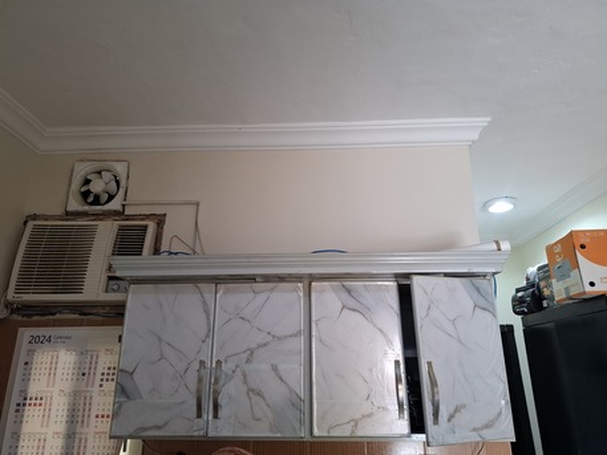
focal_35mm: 23
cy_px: 228
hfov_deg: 73.9
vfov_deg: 58.9
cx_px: 304
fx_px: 403
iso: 320
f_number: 1.8
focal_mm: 5.54
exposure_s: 1/120
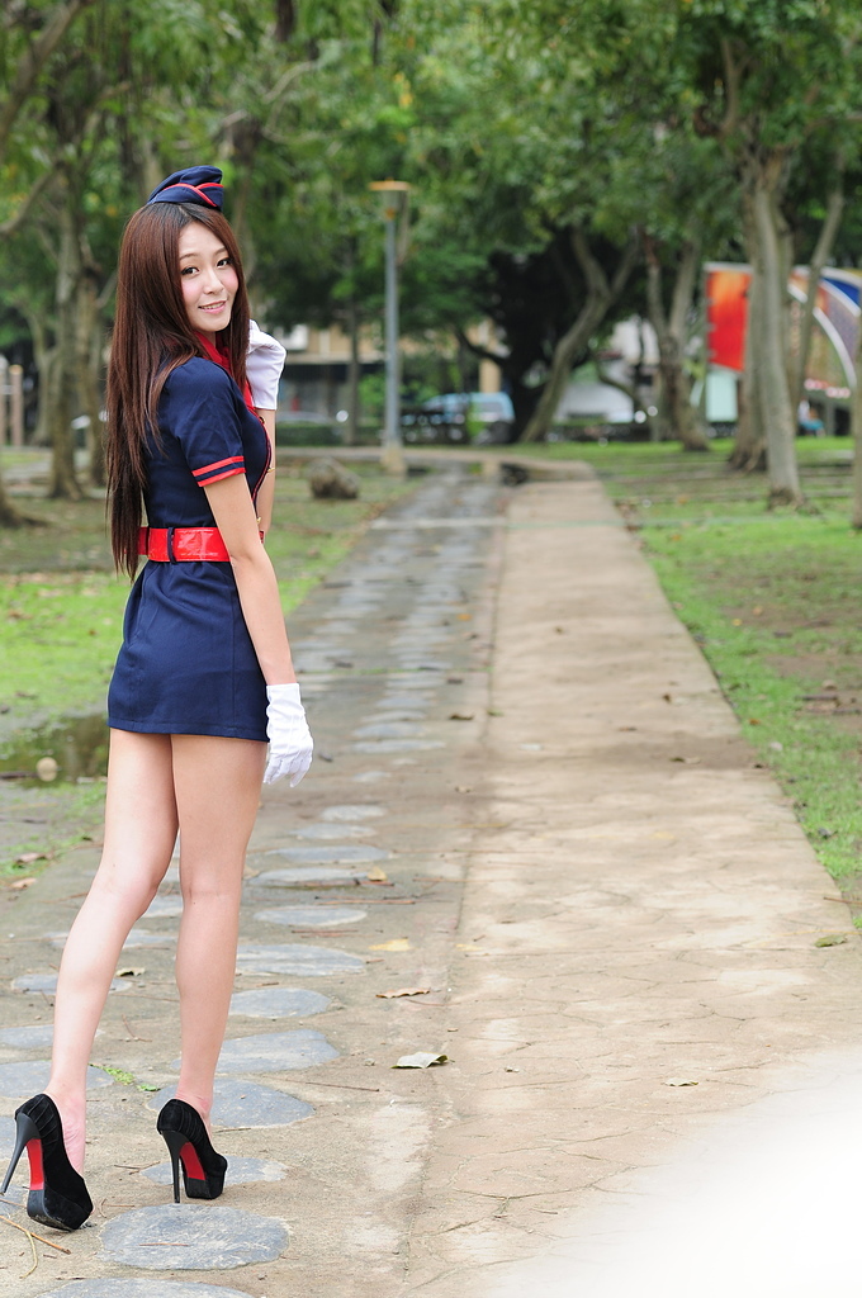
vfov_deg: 19.5
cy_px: 649
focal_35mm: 105
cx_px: 431
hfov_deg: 13.0
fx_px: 3781
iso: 200
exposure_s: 1/500
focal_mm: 70
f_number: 3.5
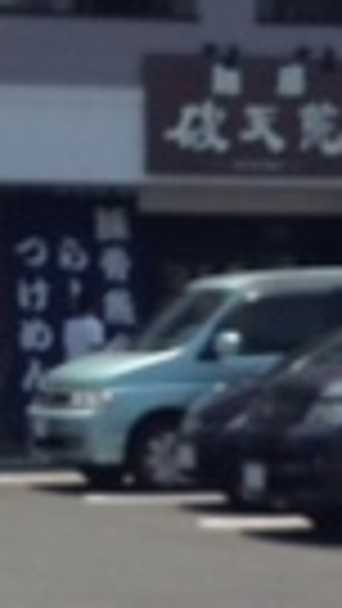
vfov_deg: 12.7
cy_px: 351
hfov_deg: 7.1
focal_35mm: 170
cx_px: -40
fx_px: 2739
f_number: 2.4
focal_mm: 3.3
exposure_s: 1/2119
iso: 32
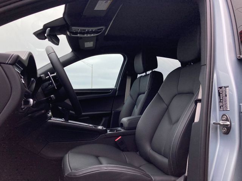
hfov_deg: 63.4
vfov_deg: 49.7
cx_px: 121
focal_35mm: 28
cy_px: 90
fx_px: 196
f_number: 1.8
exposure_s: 1/1116
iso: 20
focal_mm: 3.99
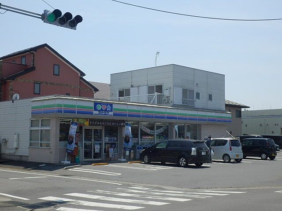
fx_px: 464
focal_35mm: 57
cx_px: 141
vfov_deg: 25.7
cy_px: 106
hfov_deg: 33.8
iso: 80
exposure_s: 1/800
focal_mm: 10
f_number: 4.5
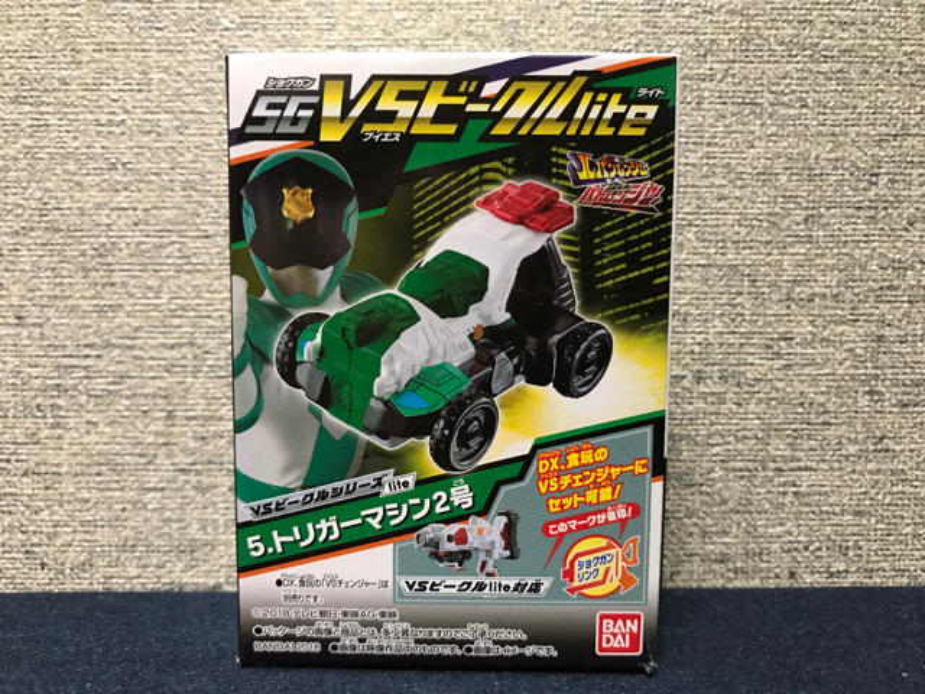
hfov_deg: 63.4
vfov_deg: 49.7
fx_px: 748
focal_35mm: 28
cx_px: 462
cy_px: 347
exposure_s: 1/17
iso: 80
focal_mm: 3.99
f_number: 1.8
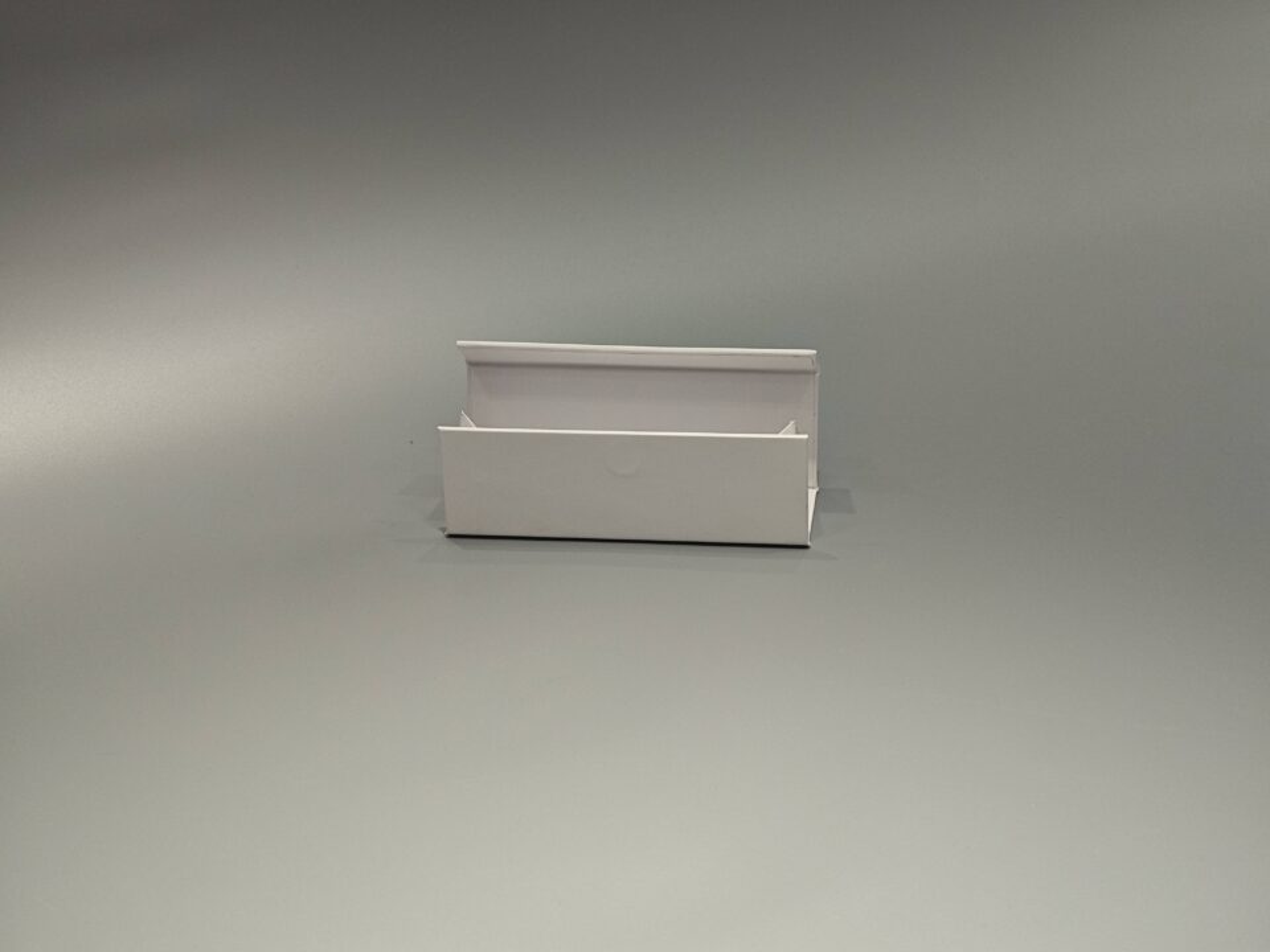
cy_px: 476
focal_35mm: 75
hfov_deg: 26.0
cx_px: 635
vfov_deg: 19.6
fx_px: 2752
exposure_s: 1/100
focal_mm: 10.1
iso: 125
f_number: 2
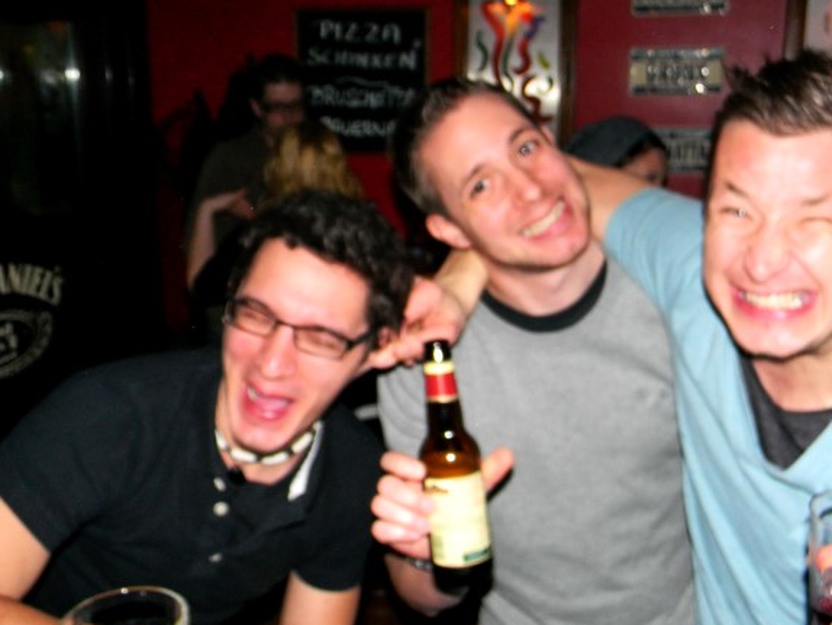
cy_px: 281
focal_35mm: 39
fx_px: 938
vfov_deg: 36.8
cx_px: 490
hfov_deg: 47.6
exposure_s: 1/26
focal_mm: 5
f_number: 3.5
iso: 200
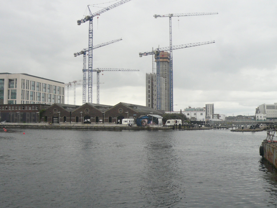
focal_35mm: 44
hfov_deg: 42.9
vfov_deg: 32.9
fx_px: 352
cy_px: 104
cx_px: 138
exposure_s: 1/250
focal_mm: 4.7
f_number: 2.8
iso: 100
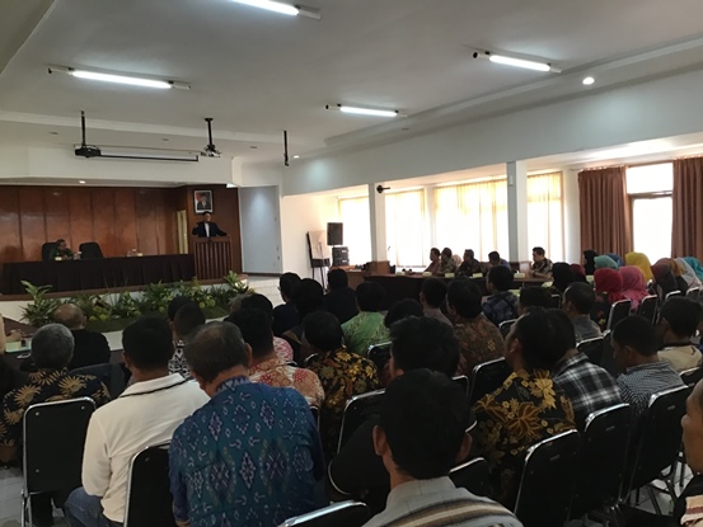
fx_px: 630
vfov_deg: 45.5
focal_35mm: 31
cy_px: 264
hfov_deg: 58.3
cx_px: 352
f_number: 2.4
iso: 125
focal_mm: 3.3
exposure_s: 1/33
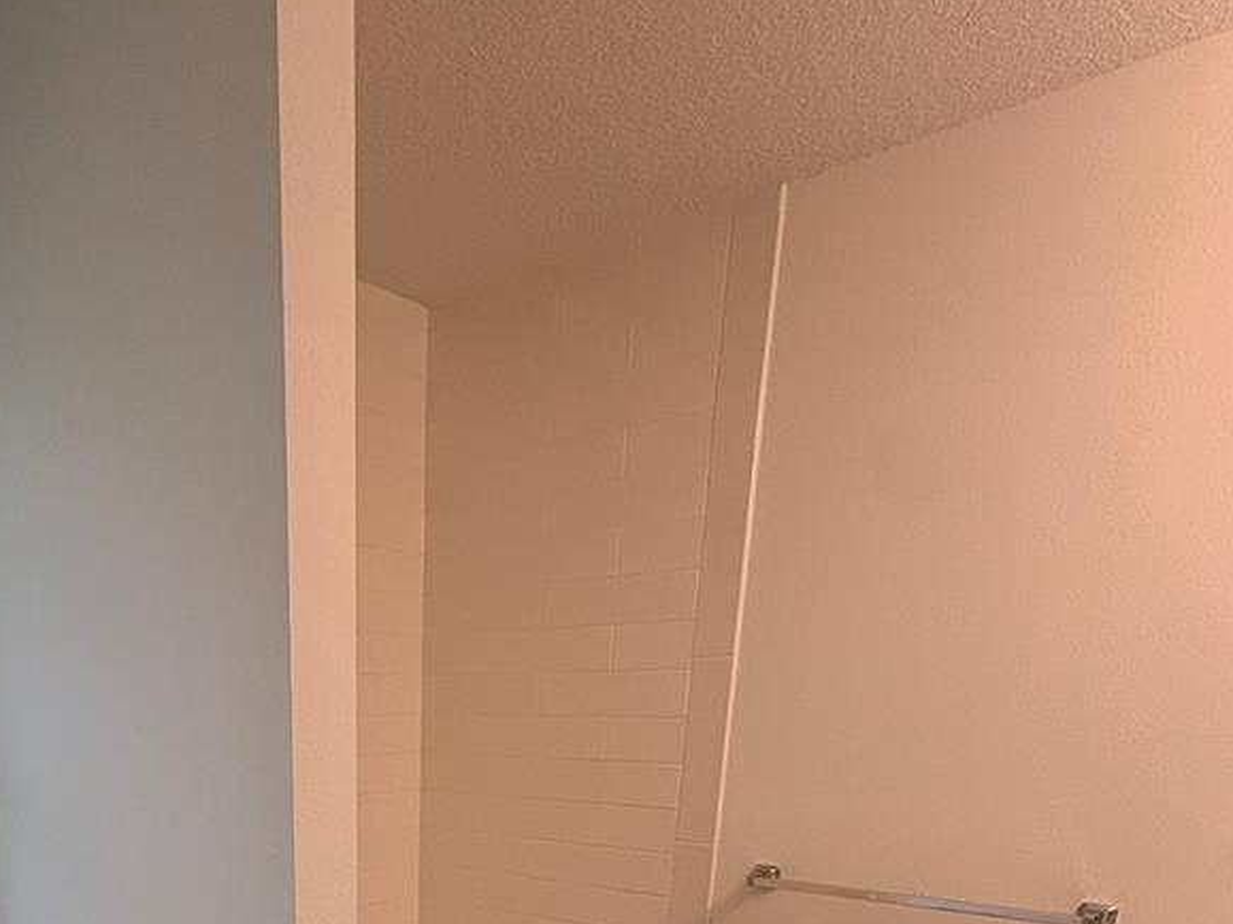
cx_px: 356
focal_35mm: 29
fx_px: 1033
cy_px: 1016
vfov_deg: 39.5
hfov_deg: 59.4
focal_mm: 2.22
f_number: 2.2
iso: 160
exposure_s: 1/120
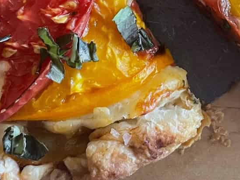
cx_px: 221
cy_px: -39
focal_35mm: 76
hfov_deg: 24.8
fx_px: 527
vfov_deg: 18.4
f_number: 1.6
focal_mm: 4.2
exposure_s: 1/40
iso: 400
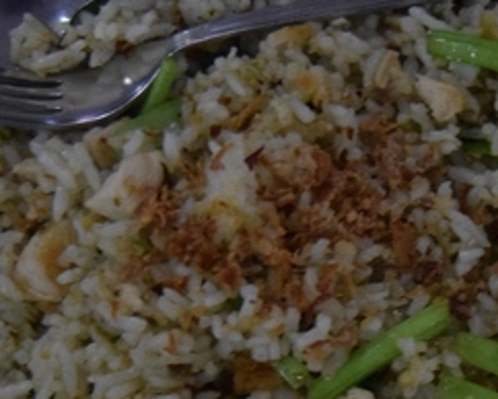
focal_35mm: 158
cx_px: 405
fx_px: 2331
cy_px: 373
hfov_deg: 12.1
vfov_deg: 9.7
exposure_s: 1/60
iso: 3600
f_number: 4.5
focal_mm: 34
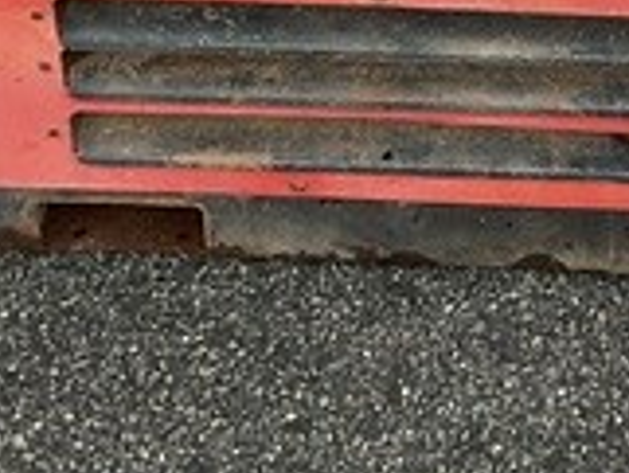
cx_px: 598
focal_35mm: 115
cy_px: -356
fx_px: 2091
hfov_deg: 16.8
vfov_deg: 12.0
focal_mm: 3
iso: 16
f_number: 1.8
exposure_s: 1/683
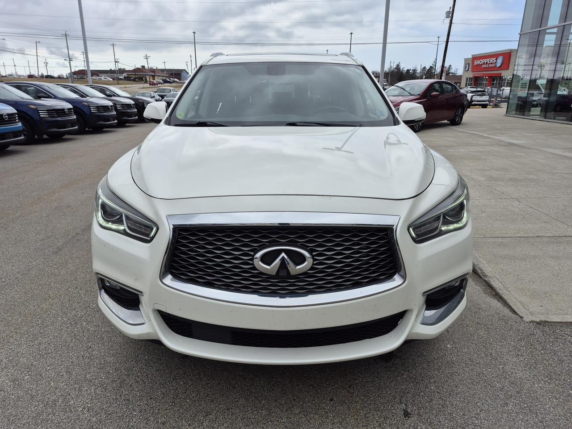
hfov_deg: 73.9
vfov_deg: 58.9
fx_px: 380
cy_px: 214
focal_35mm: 23
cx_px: 286
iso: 25
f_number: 1.8
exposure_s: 1/2080
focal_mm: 5.4
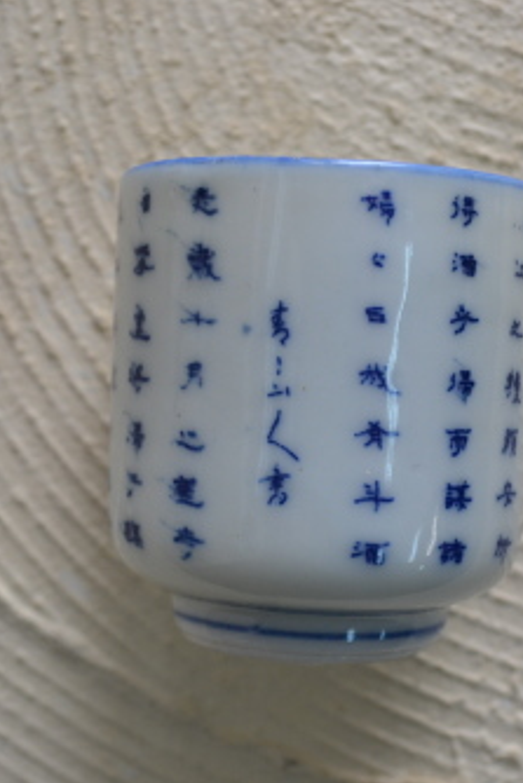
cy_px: 438
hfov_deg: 19.7
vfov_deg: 29.2
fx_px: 1502
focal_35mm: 69
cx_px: 286
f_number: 5
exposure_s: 1/100
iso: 400
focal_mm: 24
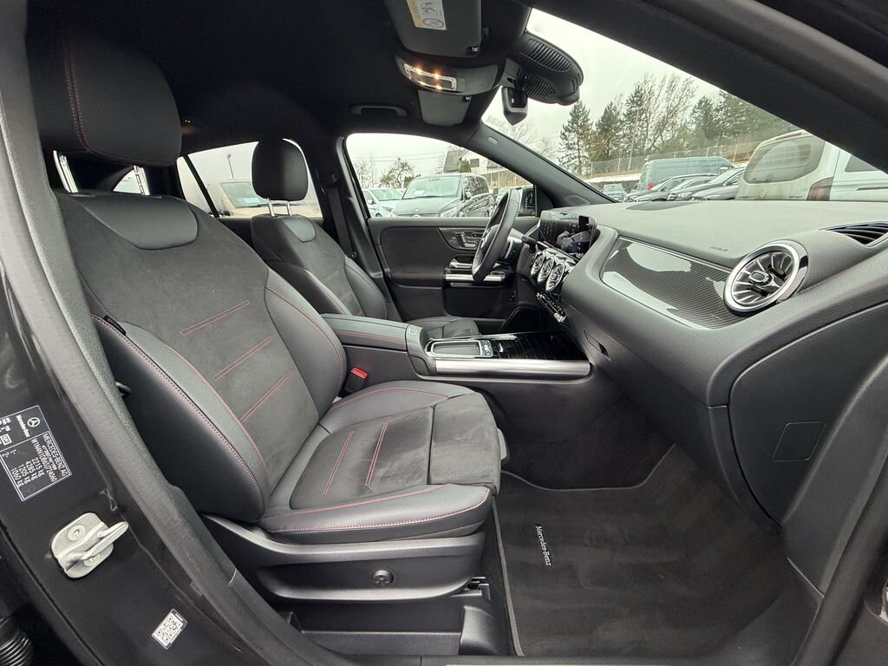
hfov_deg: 102.1
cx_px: 444
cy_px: 333
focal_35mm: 14
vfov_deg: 85.7
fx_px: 359
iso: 320
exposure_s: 1/107
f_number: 2.2
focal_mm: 2.22
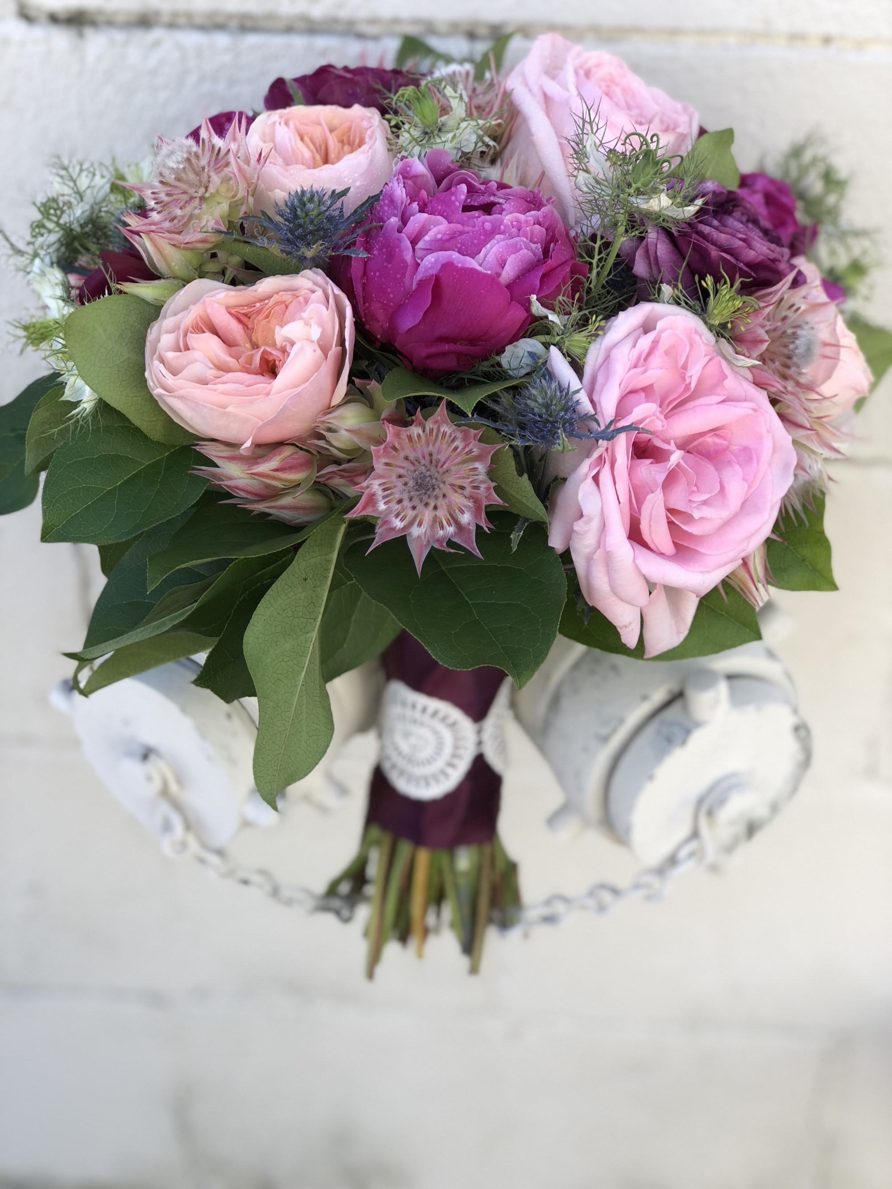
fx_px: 1959
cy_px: 594
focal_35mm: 57
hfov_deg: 25.7
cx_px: 446
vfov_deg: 33.8
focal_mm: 6.6
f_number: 2.8
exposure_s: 1/120
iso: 25
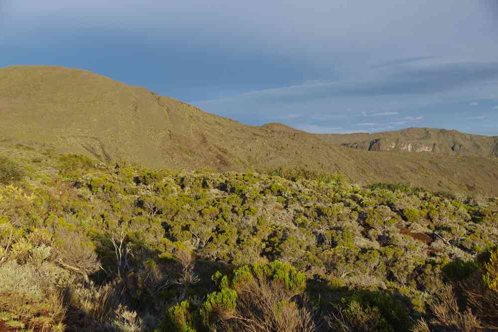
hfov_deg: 31.4
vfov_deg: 21.2
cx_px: 249
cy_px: 166
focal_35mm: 64
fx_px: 885
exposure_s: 1/80
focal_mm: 42.5
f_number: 8
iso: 200
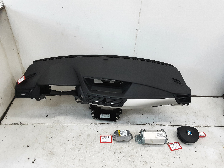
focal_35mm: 27
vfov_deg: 51.4
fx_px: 175
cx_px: 112
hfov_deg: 65.3
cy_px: 84
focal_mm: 2.91
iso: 200
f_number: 1.9
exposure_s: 1/50
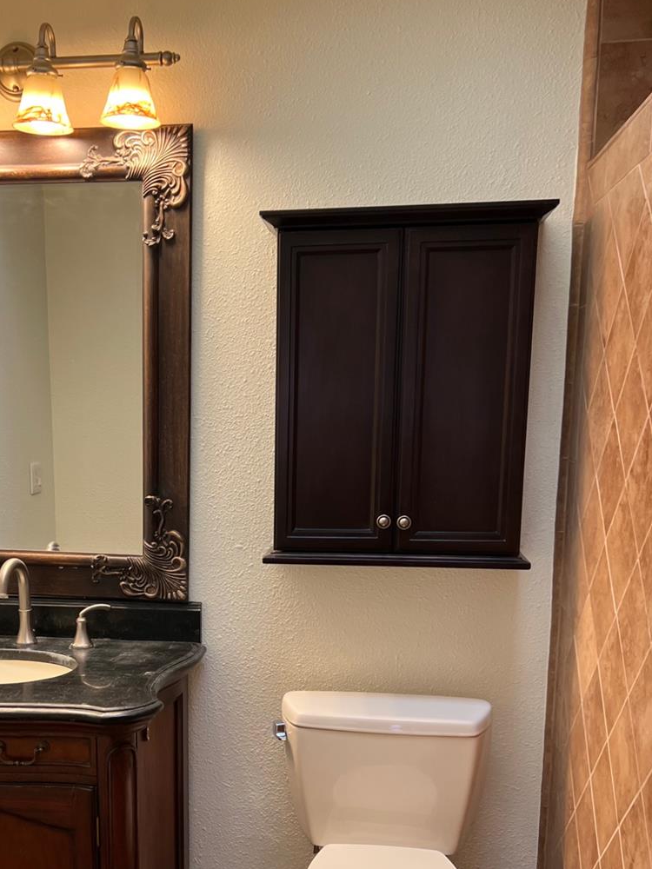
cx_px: 210
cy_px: 585
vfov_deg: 47.0
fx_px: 979
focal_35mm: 39
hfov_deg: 36.4
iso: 80
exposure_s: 1/121
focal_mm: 5.7
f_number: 1.5
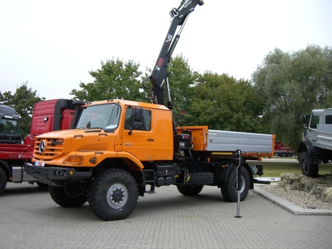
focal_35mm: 38
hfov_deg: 49.0
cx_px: 166
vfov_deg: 37.7
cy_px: 124
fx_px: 365
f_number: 2.7
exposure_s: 1/320
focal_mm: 6.2
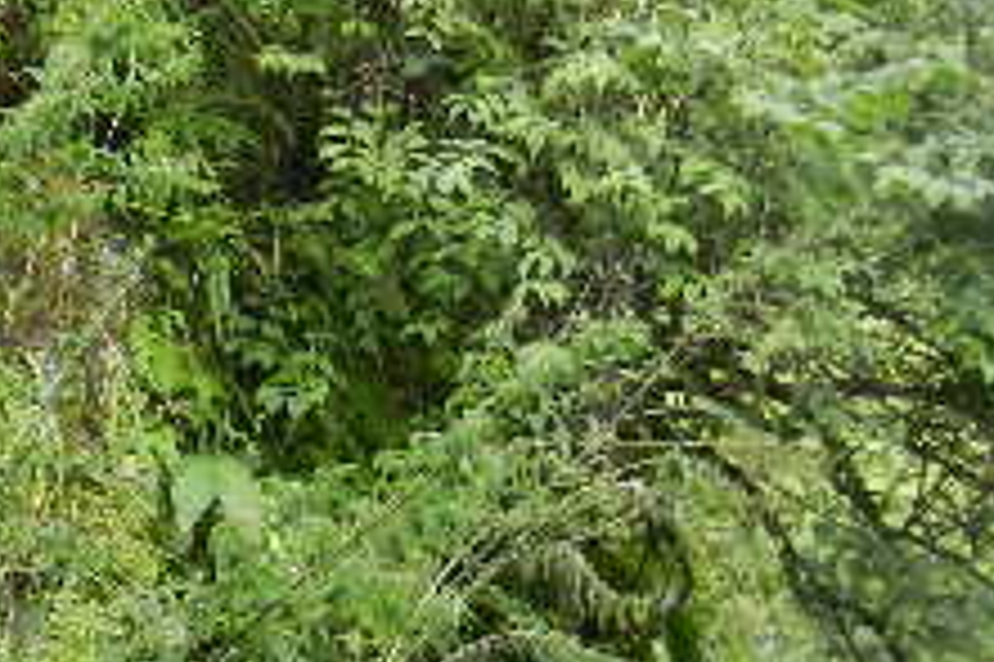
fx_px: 7063
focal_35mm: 256
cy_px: 257
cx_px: -675
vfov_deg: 5.4
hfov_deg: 7.8
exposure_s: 1/125
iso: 160
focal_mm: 12.3
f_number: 4.6
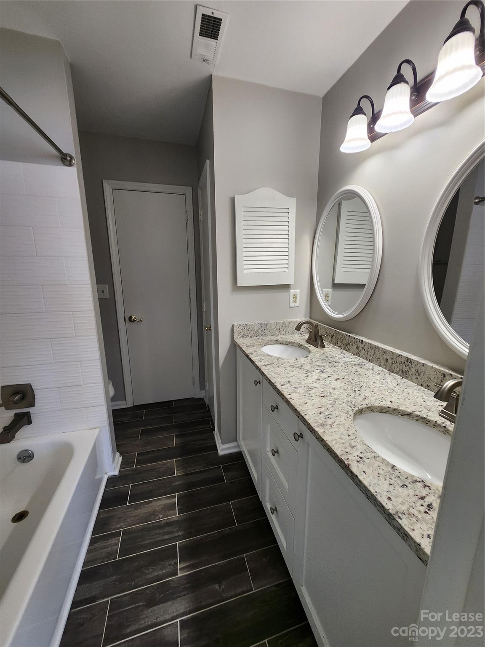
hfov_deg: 89.9
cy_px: 324
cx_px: 242
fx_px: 243
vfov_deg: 106.2
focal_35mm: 13
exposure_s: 1/60
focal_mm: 1.74
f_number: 2.2
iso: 100
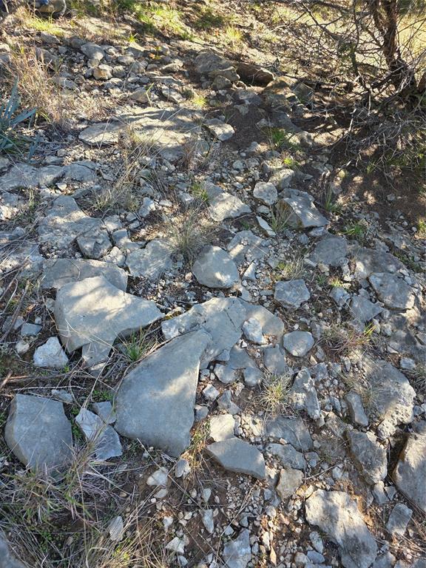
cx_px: 213
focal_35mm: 23
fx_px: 377
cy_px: 284
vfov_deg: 73.9
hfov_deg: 58.9
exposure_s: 1/180
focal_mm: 6.3
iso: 40
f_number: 1.7
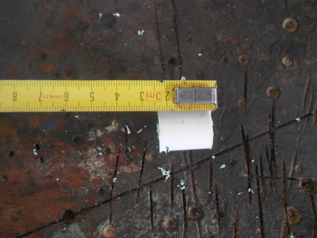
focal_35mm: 26
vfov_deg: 53.1
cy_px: 119
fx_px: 238
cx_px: 158
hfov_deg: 67.3
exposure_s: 1/5
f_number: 3.2
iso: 400
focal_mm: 4.6
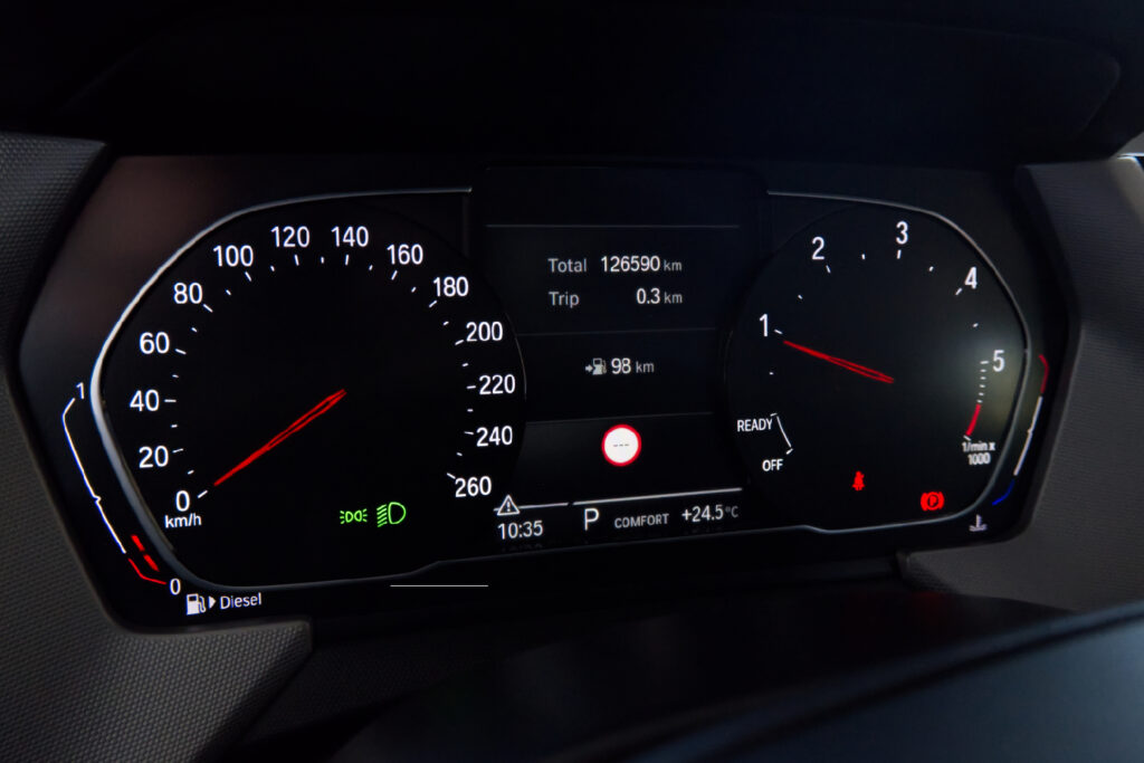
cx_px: 572
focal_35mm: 29
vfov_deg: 45.0
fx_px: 922
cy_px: 382
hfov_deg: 63.7
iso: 3200
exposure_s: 1/100
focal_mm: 19.2
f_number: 5.6
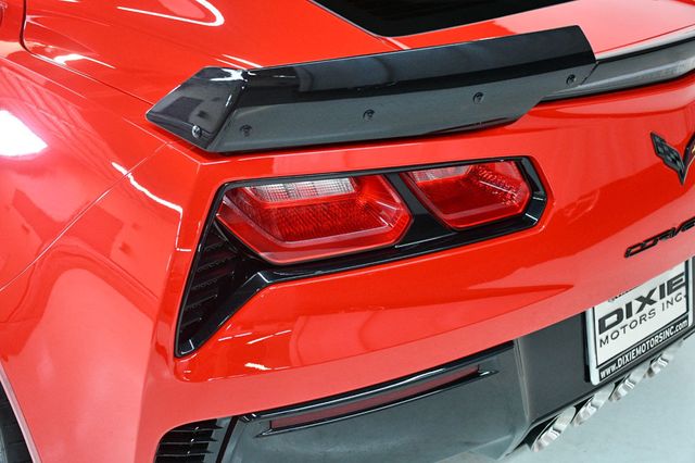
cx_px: 348
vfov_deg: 28.0
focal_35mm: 48
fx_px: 926
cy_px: 232
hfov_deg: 41.1
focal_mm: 32
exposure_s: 1/100
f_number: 4
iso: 3200
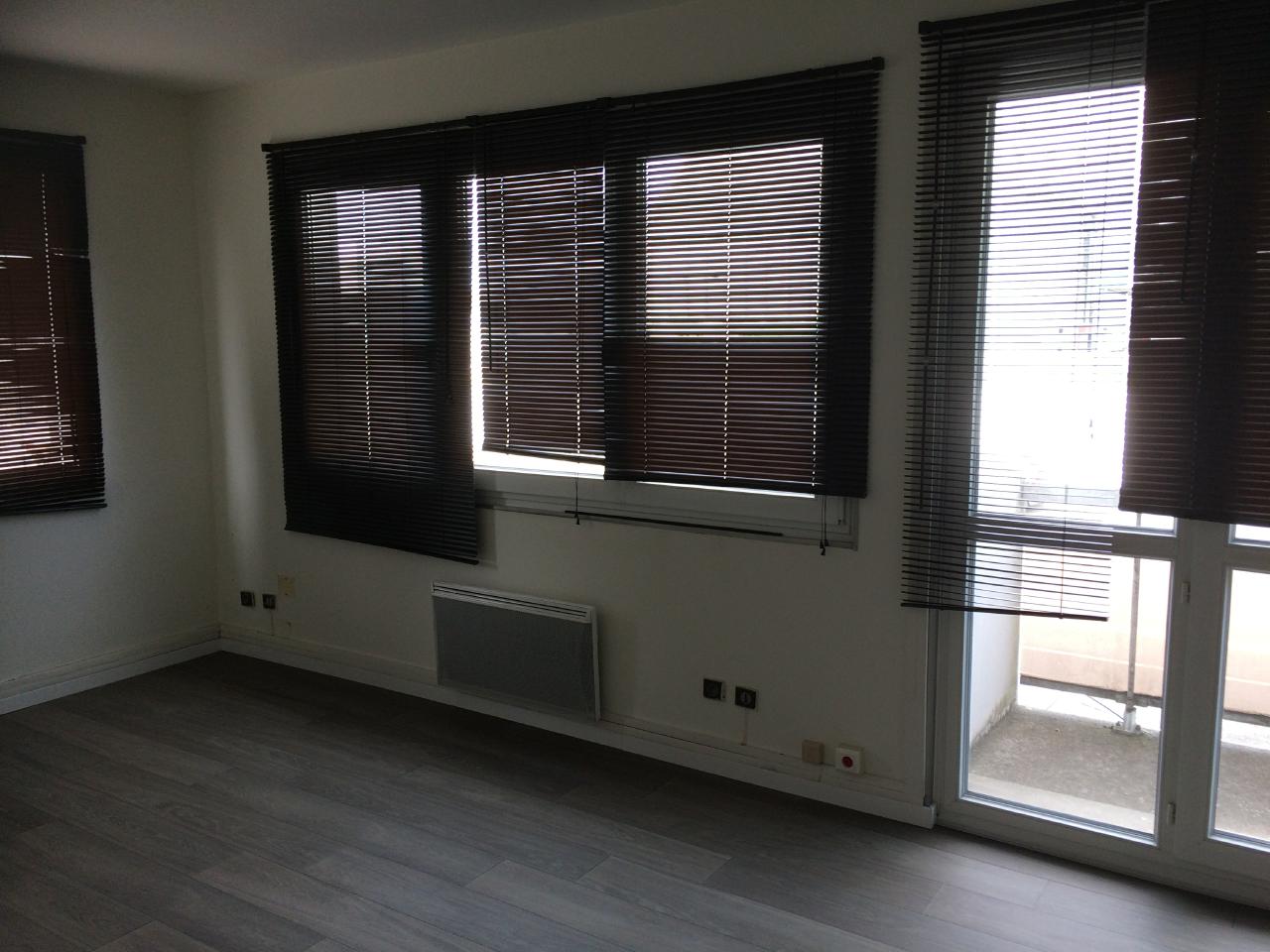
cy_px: 476
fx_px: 1064
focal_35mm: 29
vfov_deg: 48.2
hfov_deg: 61.7
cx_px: 635
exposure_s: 1/100
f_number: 2.2
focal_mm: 4.15
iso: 50
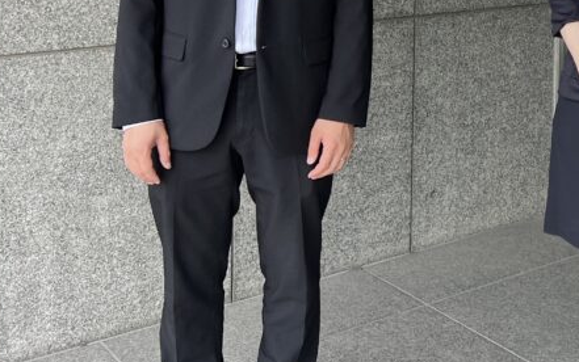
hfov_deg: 29.6
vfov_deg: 19.1
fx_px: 1010
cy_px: -81
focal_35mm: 64
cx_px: 592
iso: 40
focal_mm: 5.7
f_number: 1.5
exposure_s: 1/204
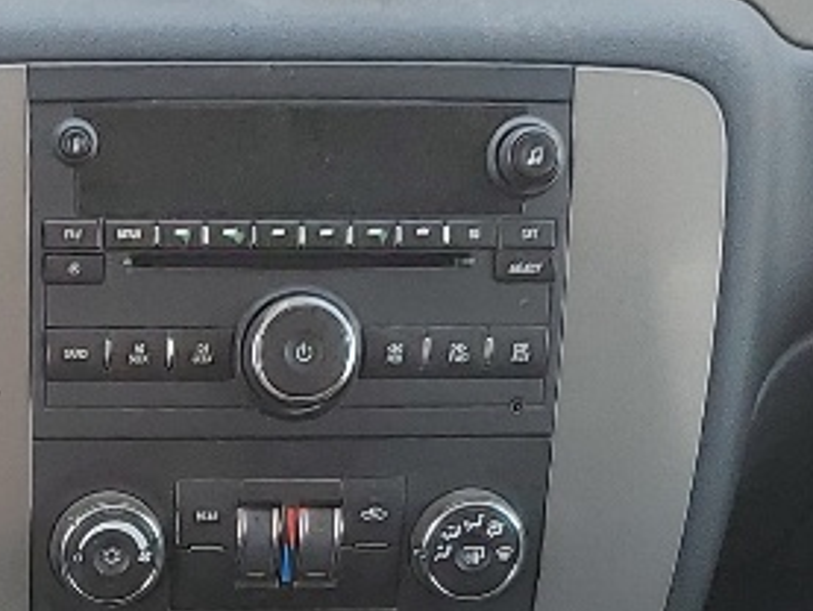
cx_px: -141
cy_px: 1093
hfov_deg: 12.9
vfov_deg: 9.4
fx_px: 3524
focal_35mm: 150
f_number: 1.5
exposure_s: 1/149
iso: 50
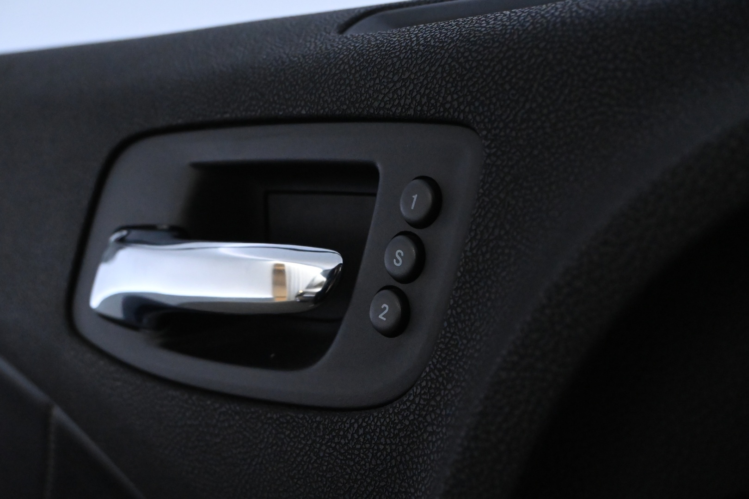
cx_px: 374
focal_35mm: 46
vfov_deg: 29.4
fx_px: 952
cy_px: 250
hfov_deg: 43.0
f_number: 5.6
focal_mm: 30.5
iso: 6400
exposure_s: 1/200
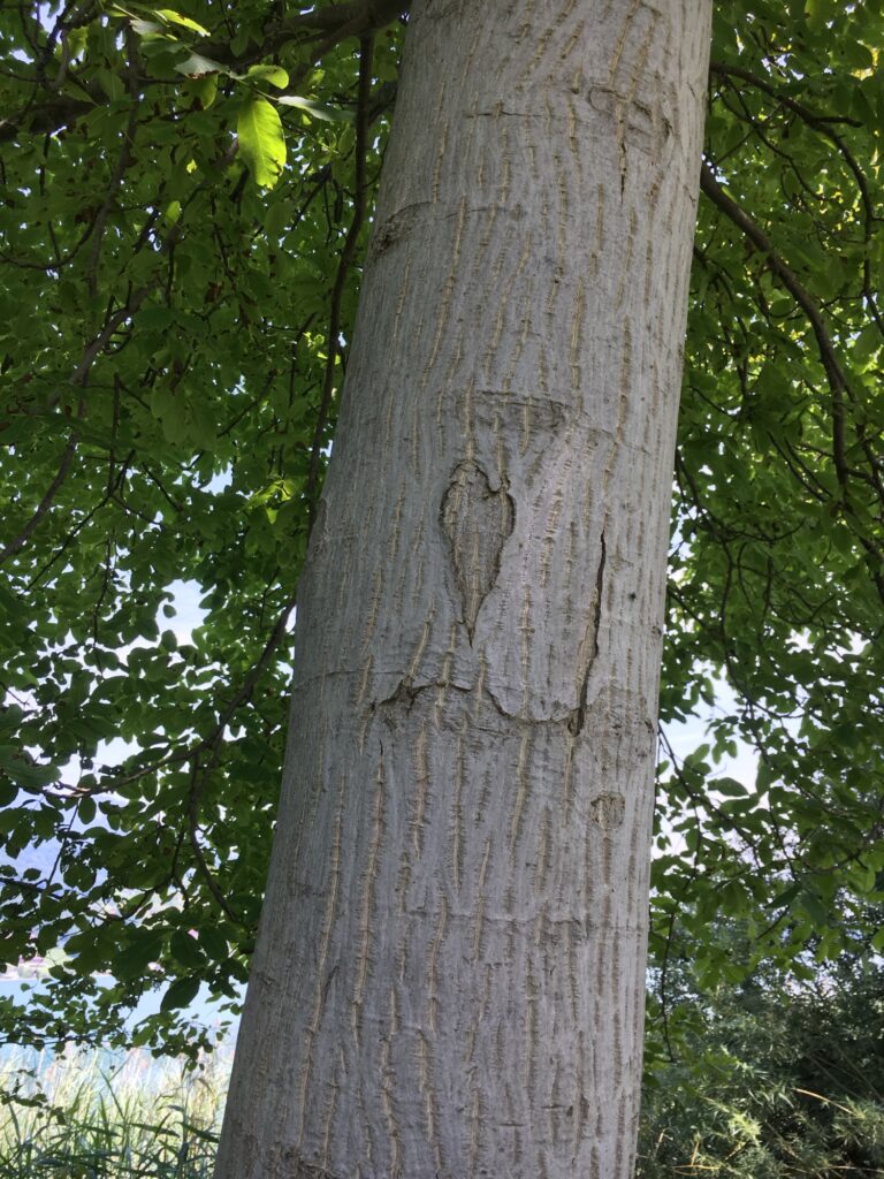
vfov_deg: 61.7
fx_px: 987
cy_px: 590
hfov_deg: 48.2
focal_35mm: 29
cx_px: 442
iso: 25
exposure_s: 1/207
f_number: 2.2
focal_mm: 4.15
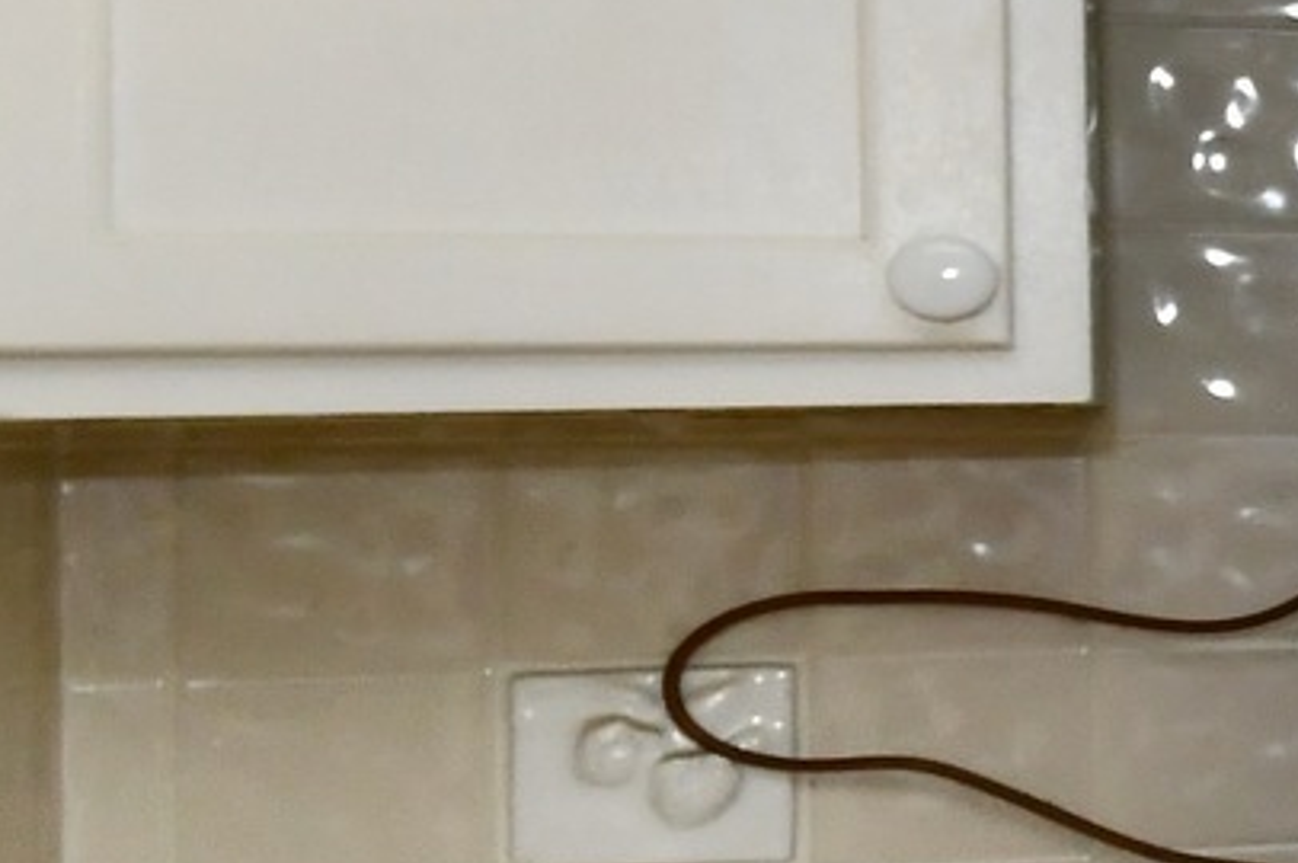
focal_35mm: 106
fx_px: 3819
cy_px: 489
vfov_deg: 12.9
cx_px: 4693
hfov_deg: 9.2
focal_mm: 14
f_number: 6.3
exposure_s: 1/60
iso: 640
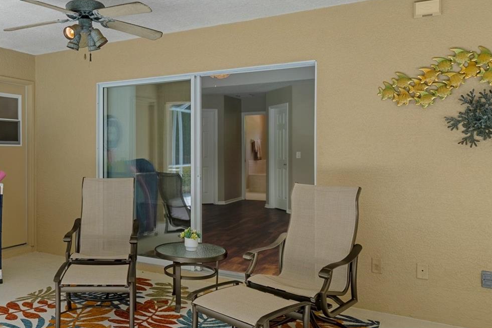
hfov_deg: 56.9
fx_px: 435
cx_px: 140
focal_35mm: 32
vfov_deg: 41.2
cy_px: 145
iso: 320
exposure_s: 1/250
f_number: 8
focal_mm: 13
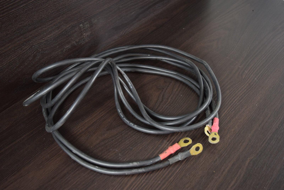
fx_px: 284
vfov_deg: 36.9
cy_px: 95
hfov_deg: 53.1
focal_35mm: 36
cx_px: 142
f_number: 4
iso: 400
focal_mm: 24
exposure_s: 1/60
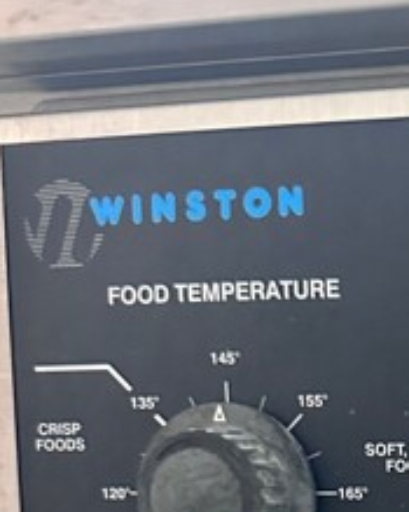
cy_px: 672
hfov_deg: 16.3
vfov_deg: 20.1
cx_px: 594
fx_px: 1317
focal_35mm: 87
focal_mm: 6.86
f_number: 1.78
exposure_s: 1/60
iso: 800
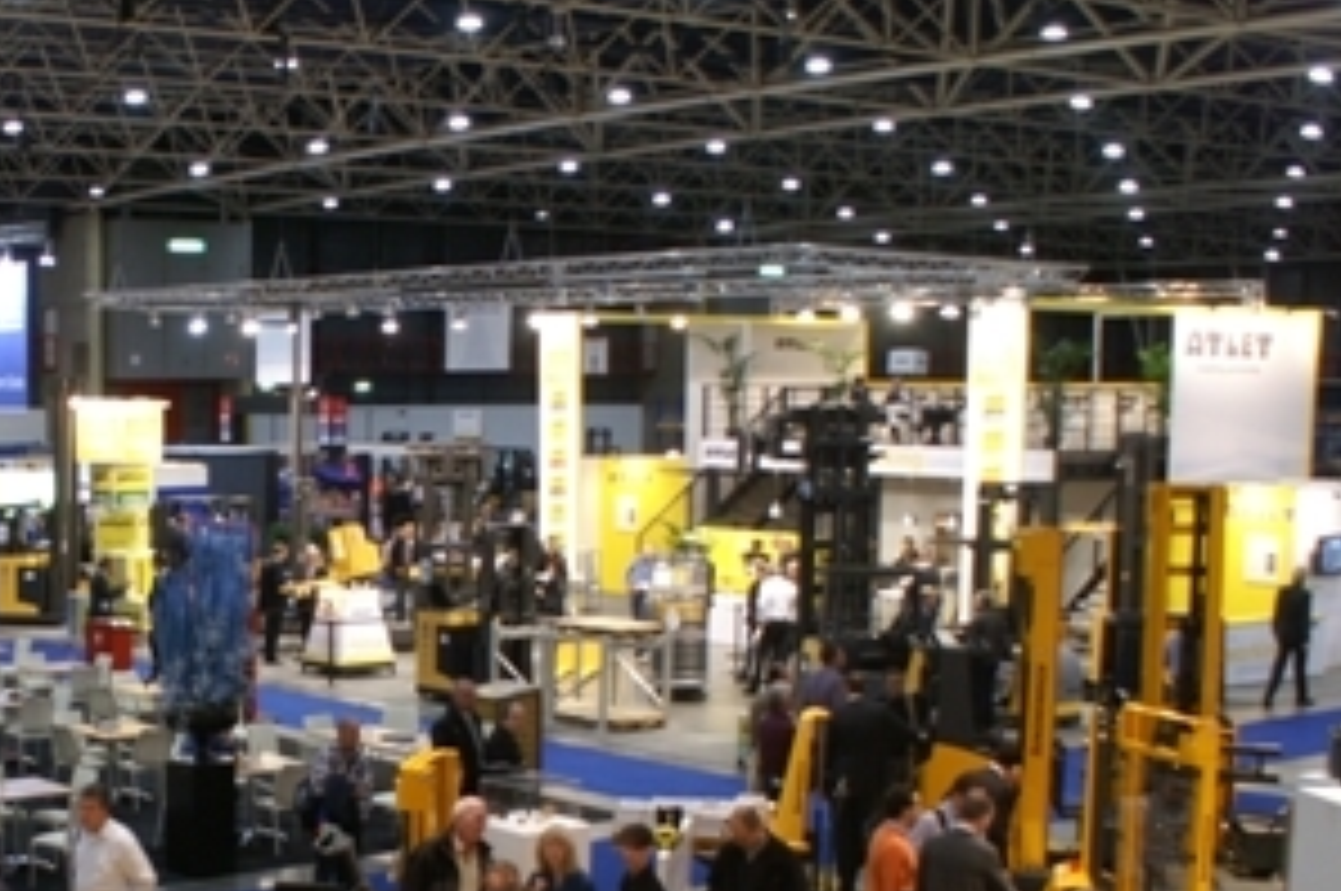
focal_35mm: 58
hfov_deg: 33.1
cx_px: 198
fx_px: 2158
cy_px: 680
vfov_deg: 23.1
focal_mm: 18
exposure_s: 1/30
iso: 400
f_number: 3.5
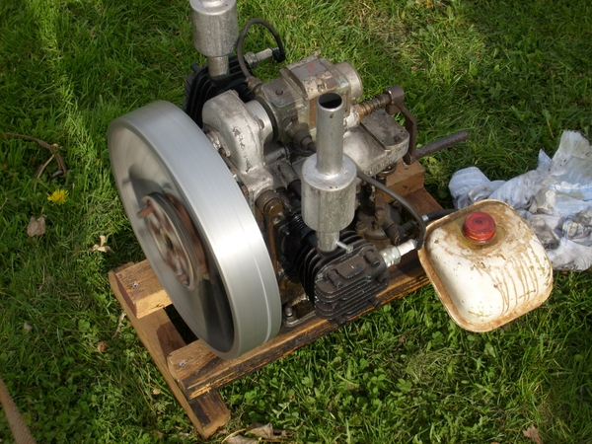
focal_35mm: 61
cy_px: 222
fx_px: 1043
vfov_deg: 24.0
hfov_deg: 31.7
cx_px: 296
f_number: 9.1
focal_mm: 10.3
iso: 80
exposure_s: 1/125
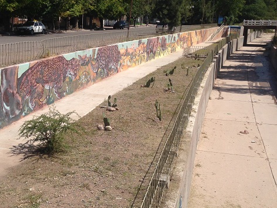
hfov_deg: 38.6
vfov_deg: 29.7
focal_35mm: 49
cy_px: 97
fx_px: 392
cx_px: 102
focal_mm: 4.12
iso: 50
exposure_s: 1/2262
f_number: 2.4
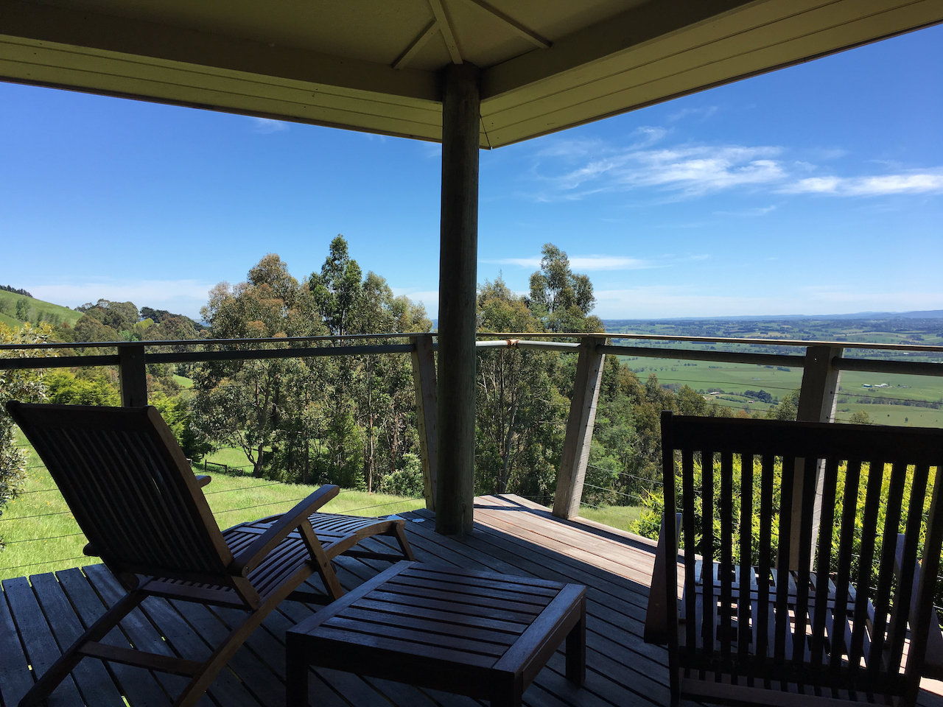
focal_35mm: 29
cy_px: 354
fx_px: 790
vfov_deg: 48.2
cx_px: 472
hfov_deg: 61.7
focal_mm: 4.15
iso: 25
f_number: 2.2
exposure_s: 1/884
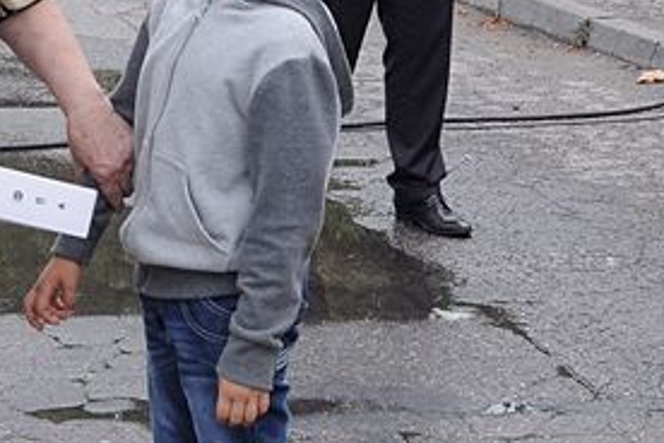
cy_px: 196
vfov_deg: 8.7
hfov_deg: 13.0
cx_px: 115
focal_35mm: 157
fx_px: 2896
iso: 500
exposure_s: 1/125
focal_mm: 34
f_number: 8
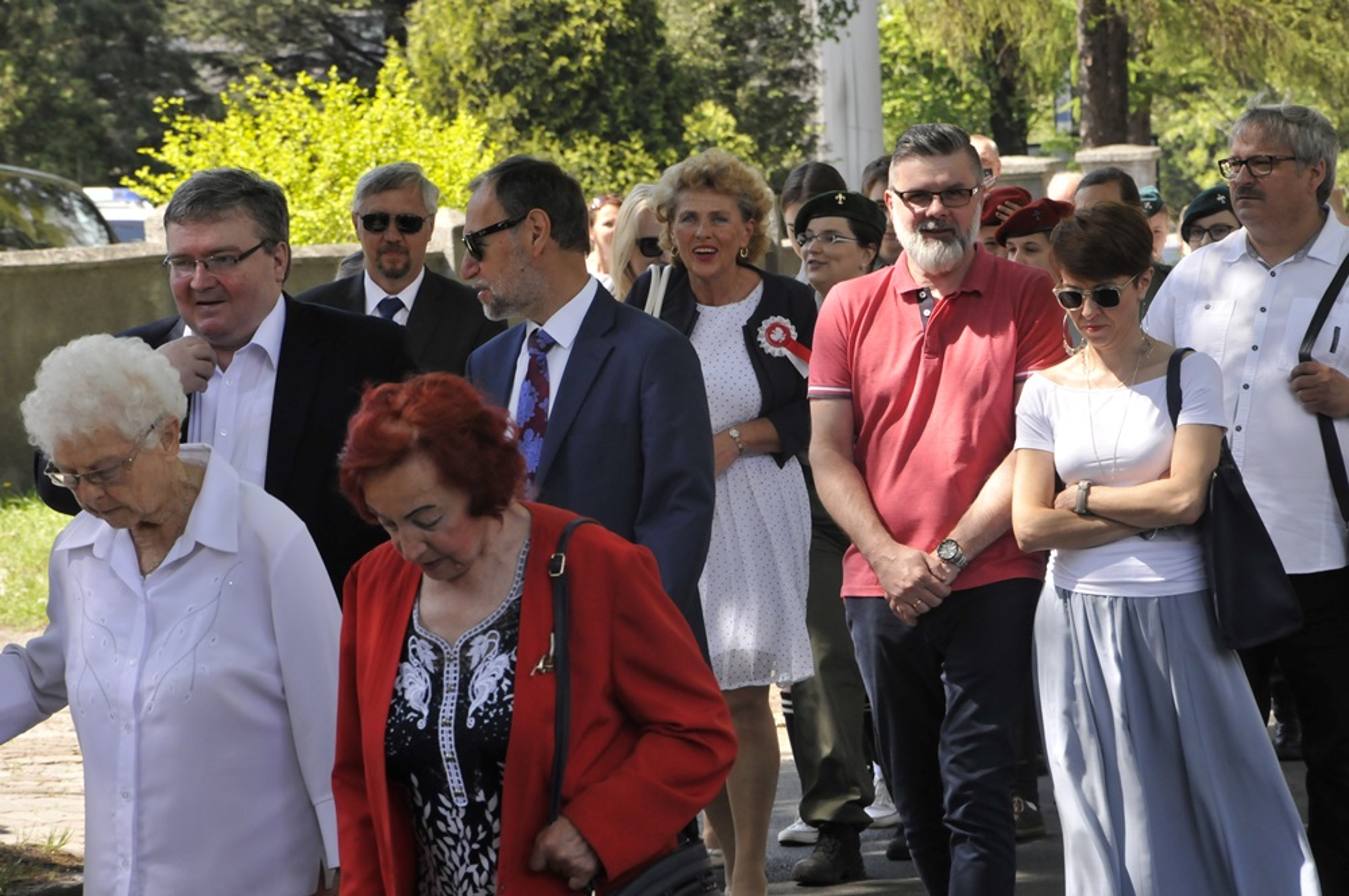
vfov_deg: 8.7
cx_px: 674
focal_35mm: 158
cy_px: 448
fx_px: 5894
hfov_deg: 13.1
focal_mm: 105
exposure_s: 1/320
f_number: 9
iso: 800
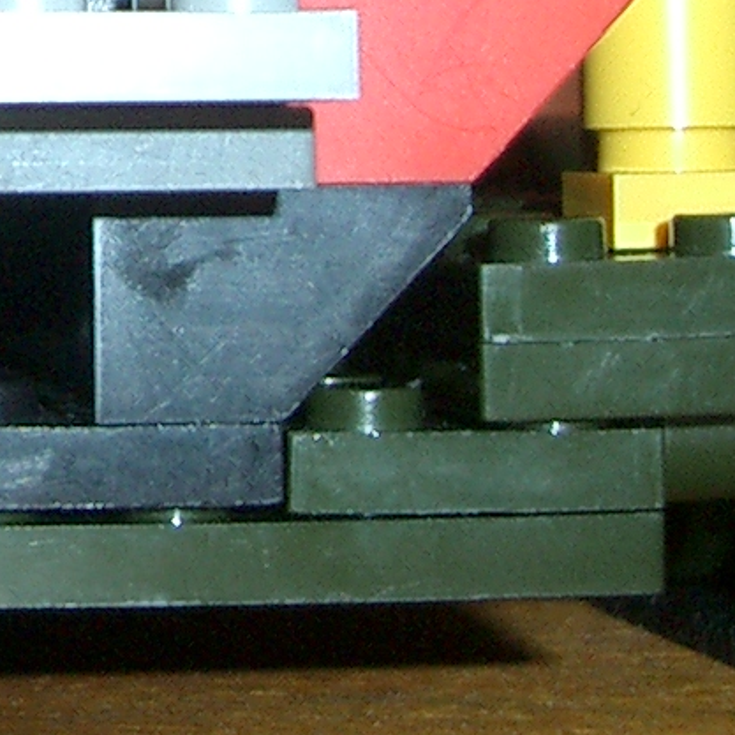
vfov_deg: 11.1
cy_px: -280
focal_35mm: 152
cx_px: -435
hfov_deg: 11.0
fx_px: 3651
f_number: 2.6
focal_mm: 5.8
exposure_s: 1/40
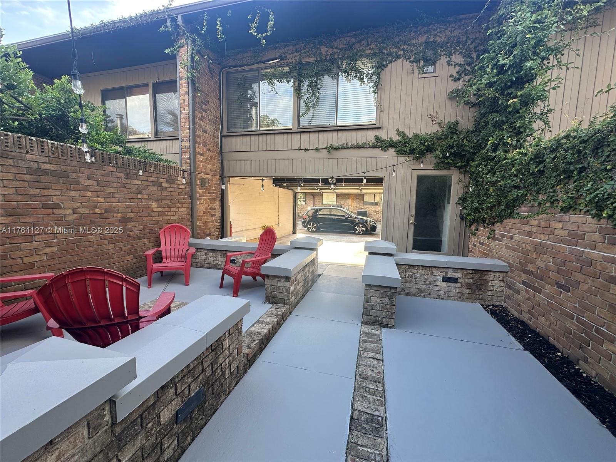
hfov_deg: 102.1
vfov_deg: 85.7
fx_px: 249
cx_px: 308
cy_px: 231
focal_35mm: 14
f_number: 2.2
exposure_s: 1/148
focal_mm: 2.22
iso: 40
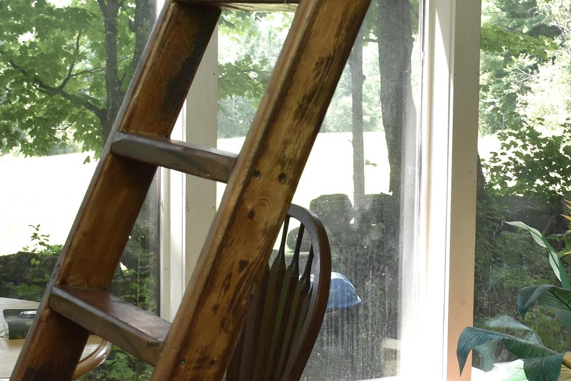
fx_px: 1428
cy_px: 190
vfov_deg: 15.2
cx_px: 416
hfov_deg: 22.4
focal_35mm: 90
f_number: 5.6
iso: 200
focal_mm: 20
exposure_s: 1/125
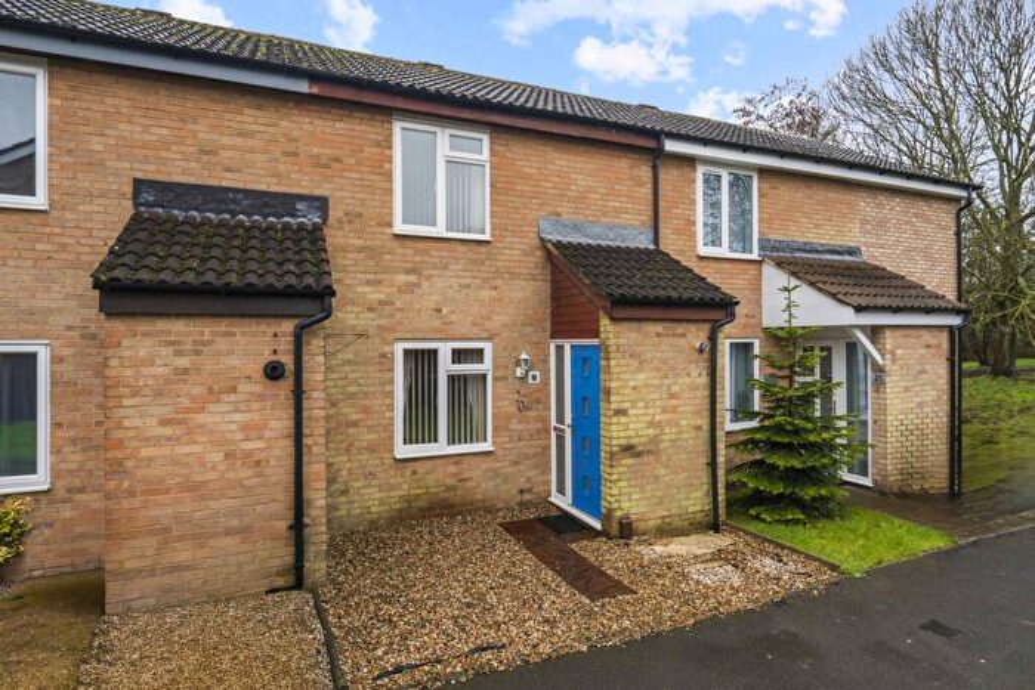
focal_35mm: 20
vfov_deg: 63.2
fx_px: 561
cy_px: 345
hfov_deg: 85.4
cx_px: 518
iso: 320
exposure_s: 1/50
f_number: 8
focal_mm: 19.5
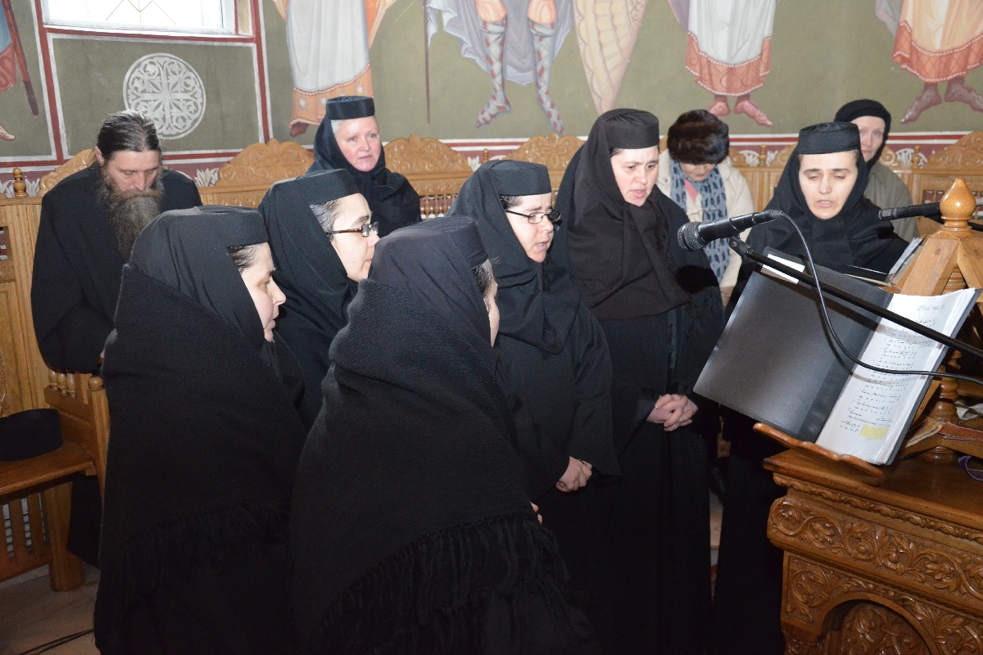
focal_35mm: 38
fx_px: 1024
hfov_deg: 51.3
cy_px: 328
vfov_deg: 35.5
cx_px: 492
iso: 3200
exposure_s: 1/60
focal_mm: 25
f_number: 4
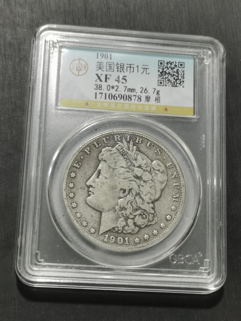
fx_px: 641
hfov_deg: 21.3
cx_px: 120
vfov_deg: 28.2
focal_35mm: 69
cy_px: 160
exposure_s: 1/100
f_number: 1.8
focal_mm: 5.58
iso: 100
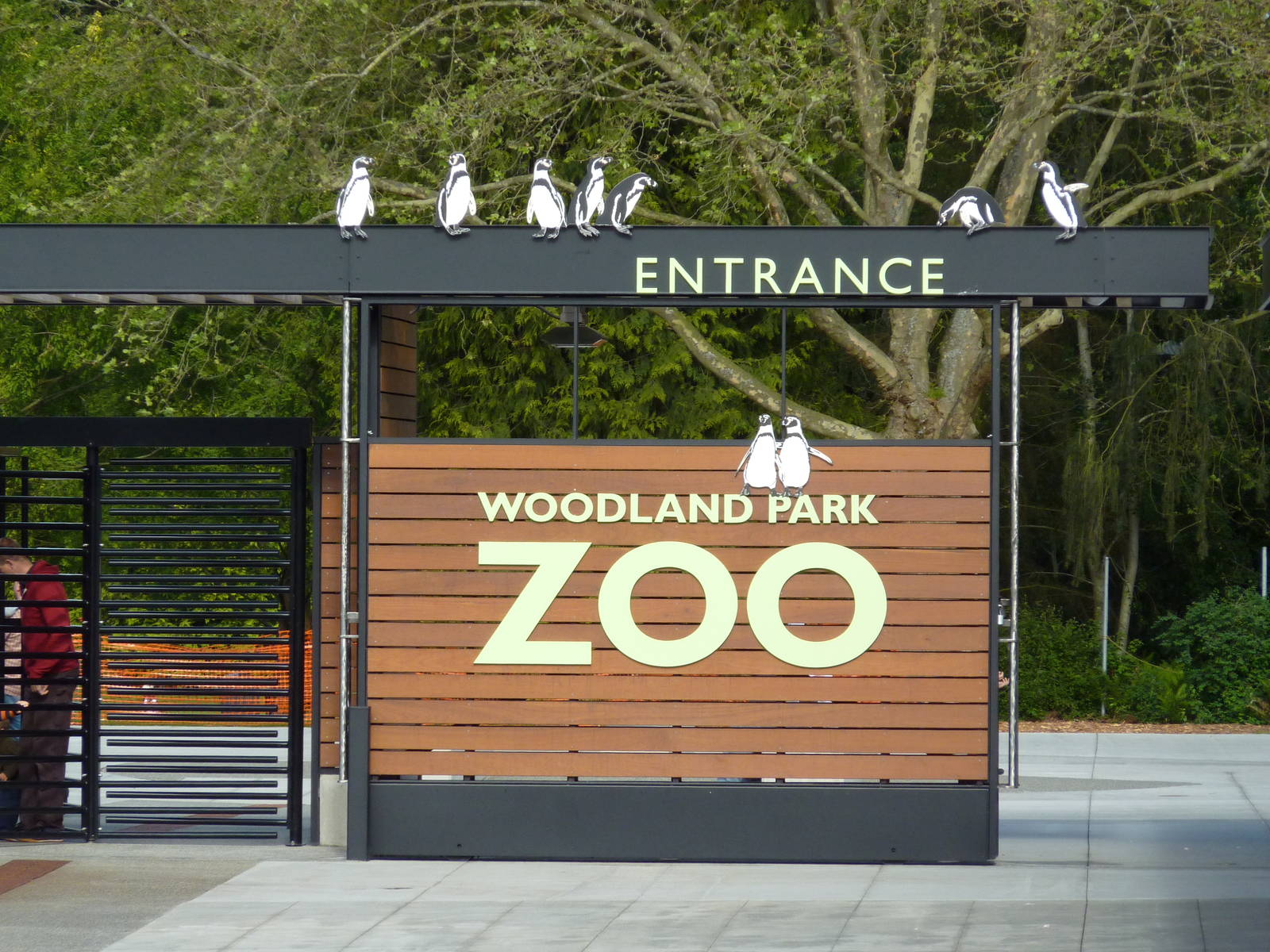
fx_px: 8255
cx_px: 635
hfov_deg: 8.8
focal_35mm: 225
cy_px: 476
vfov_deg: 6.6
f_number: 4.6
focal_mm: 37
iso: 160
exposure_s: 1/500
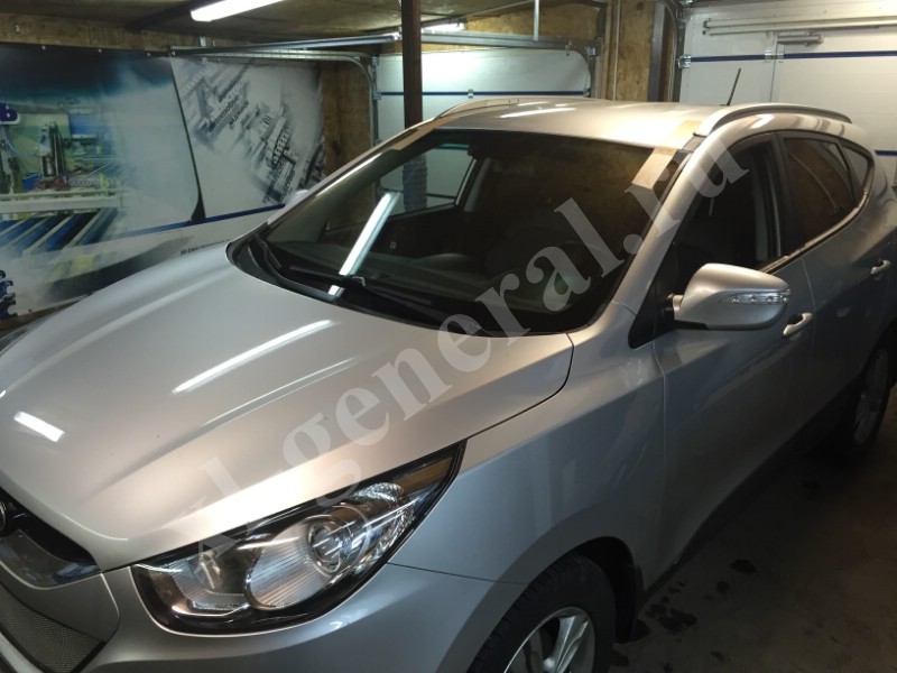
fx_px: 751
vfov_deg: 48.2
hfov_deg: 61.7
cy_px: 336
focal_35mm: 29
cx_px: 448
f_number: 2.2
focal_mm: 4.15
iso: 125
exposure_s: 1/33
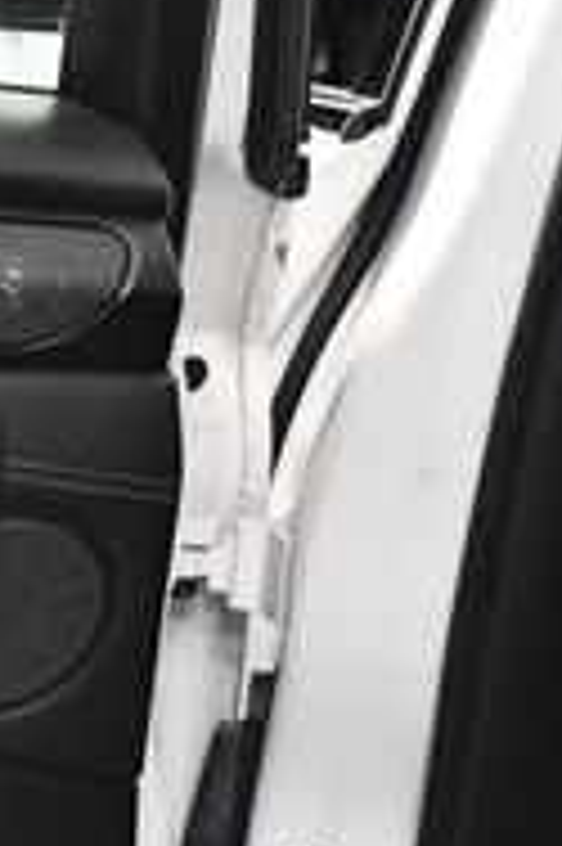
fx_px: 3519
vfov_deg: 13.6
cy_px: 747
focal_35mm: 150
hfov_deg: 8.4
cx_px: -733
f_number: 3.8
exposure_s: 1/80
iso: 3200
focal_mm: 22
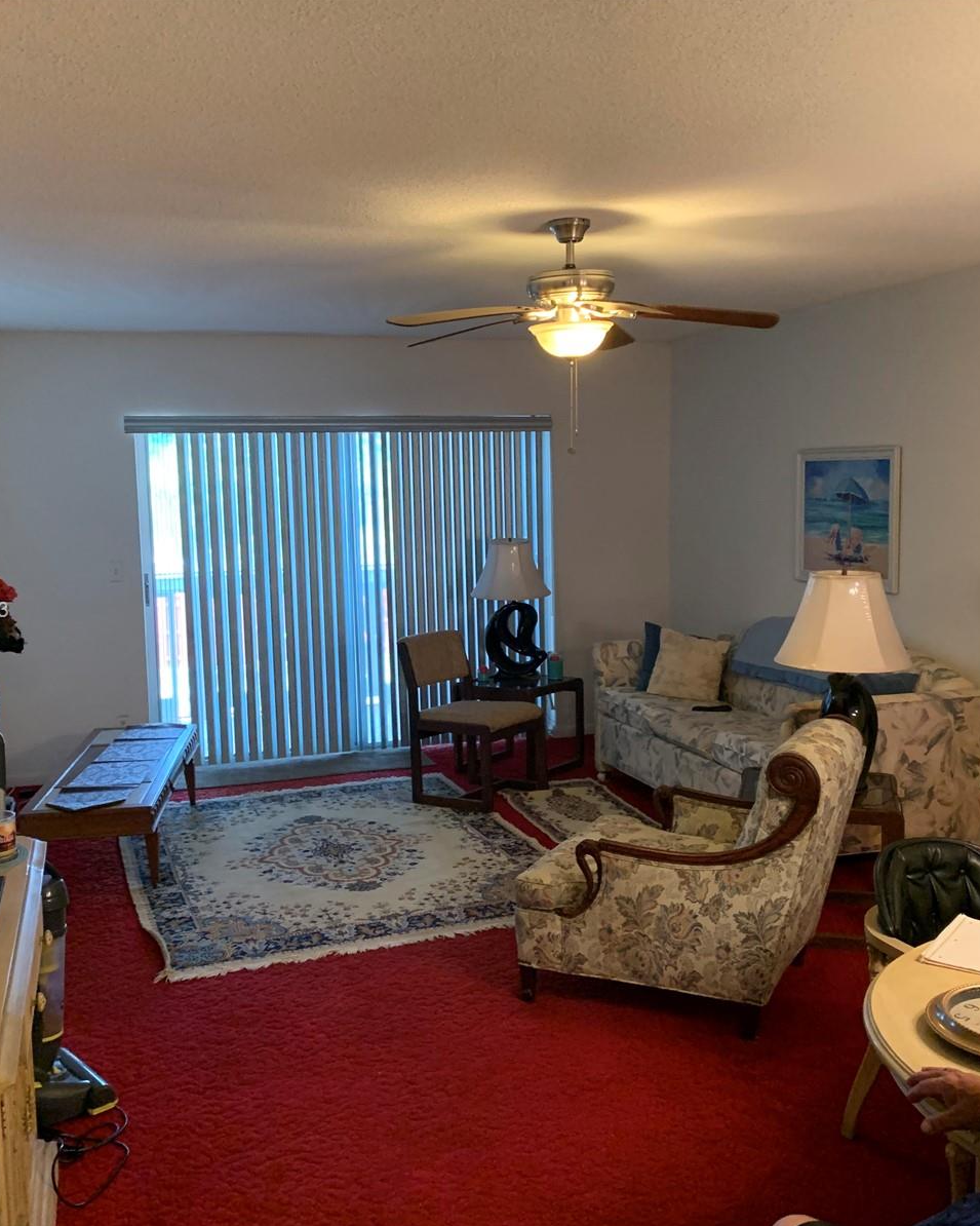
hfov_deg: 43.3
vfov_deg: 52.8
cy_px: 612
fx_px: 1233
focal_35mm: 34
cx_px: 502
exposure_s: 1/60
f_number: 1.8
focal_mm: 4.25
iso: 400
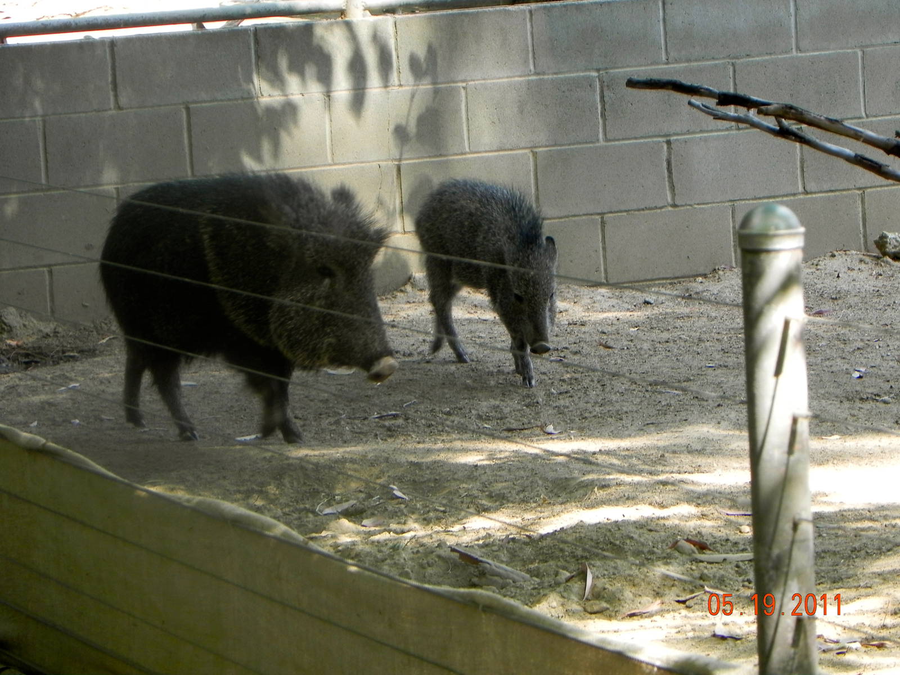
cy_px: 338
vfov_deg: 8.1
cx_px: 450
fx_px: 4784
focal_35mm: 184
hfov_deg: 10.7
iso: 160
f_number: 4.5
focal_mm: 32.7
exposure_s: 1/86.6
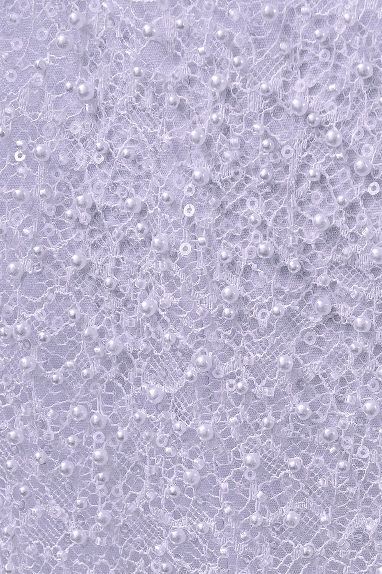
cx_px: 436
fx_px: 2834
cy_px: 647
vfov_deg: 11.4
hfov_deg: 7.7
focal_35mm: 178
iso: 100
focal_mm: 59
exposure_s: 1/125
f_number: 11
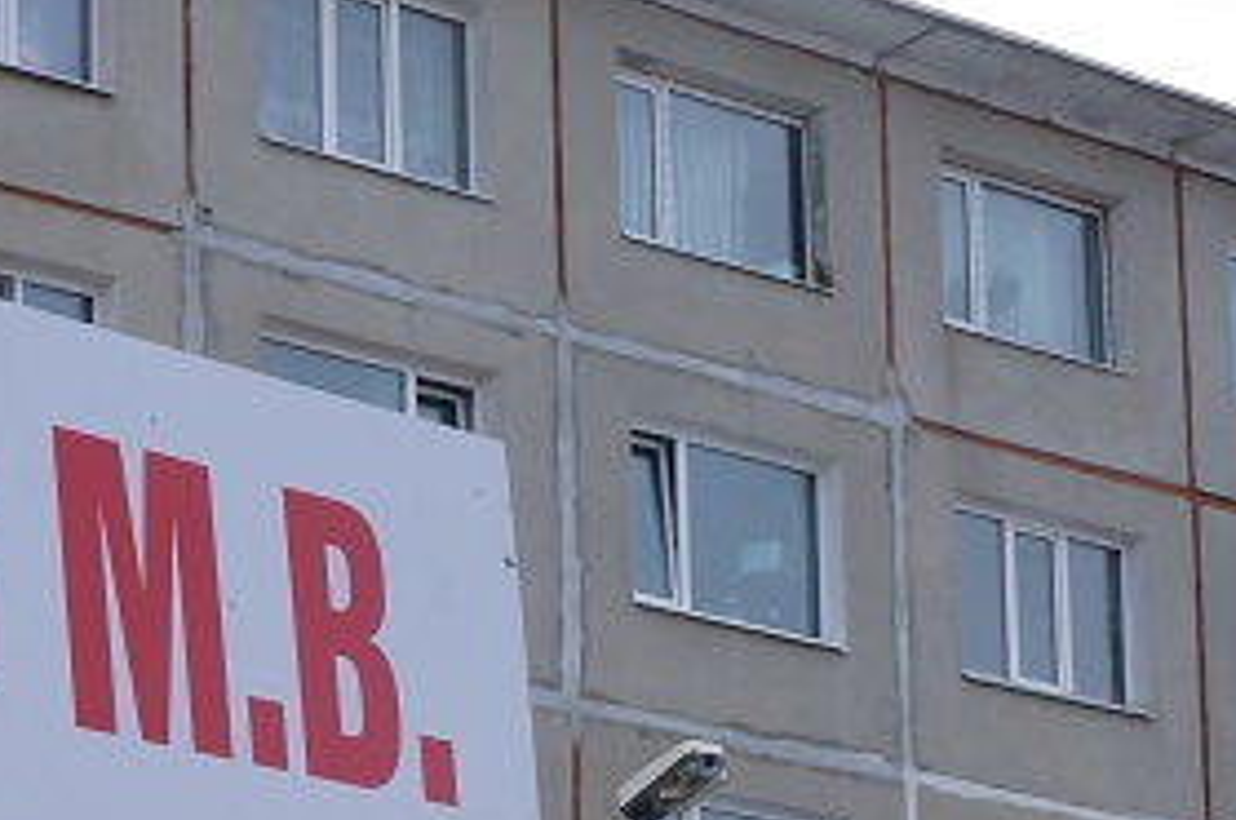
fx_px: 4147
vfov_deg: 10.8
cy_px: 1316
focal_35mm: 121
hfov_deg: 16.4
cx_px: -173
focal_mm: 22
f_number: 13
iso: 200
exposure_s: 1/250
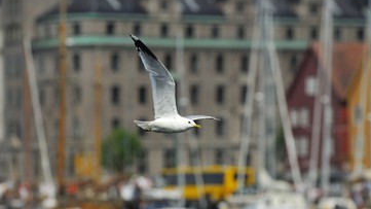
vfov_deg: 3.3
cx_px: 167
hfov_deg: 5.9
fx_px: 3600
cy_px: 98
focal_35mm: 366
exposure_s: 1/1250
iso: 100
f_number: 4
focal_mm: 200
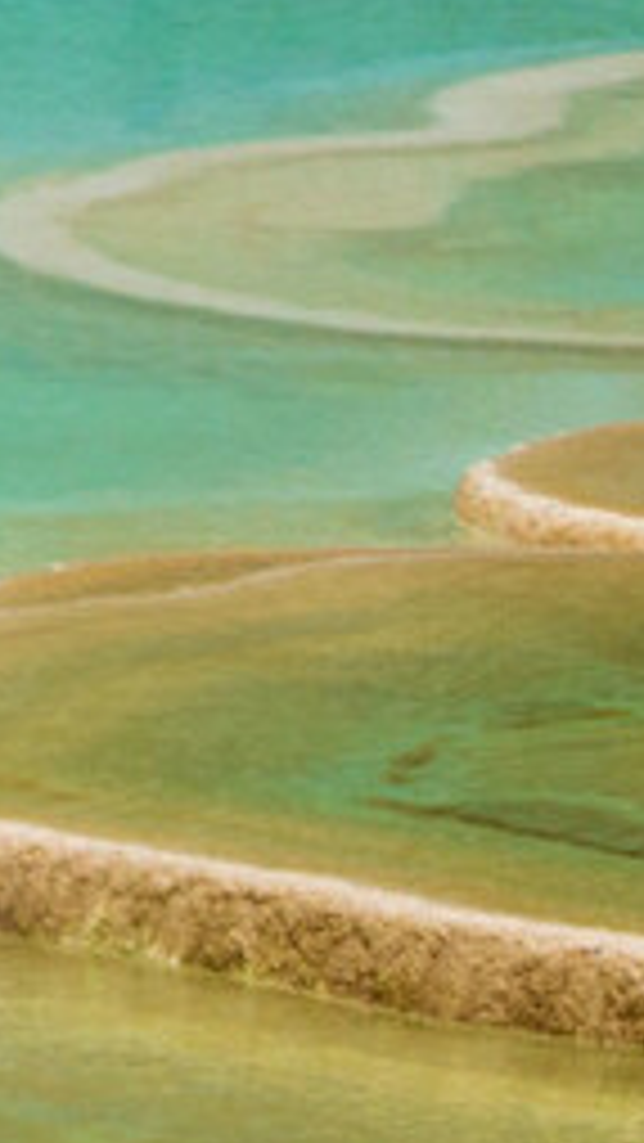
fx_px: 34524
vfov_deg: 1.9
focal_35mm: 1138
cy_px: 1357
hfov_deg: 1.1
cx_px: 2072
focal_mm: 230
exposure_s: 1/160
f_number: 8
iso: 320
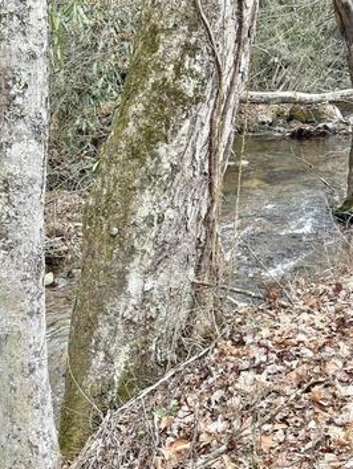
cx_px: 145
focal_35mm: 94
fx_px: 1277
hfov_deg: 15.7
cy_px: 355
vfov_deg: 20.7
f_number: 1.6
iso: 25
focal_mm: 5.96
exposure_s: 1/153
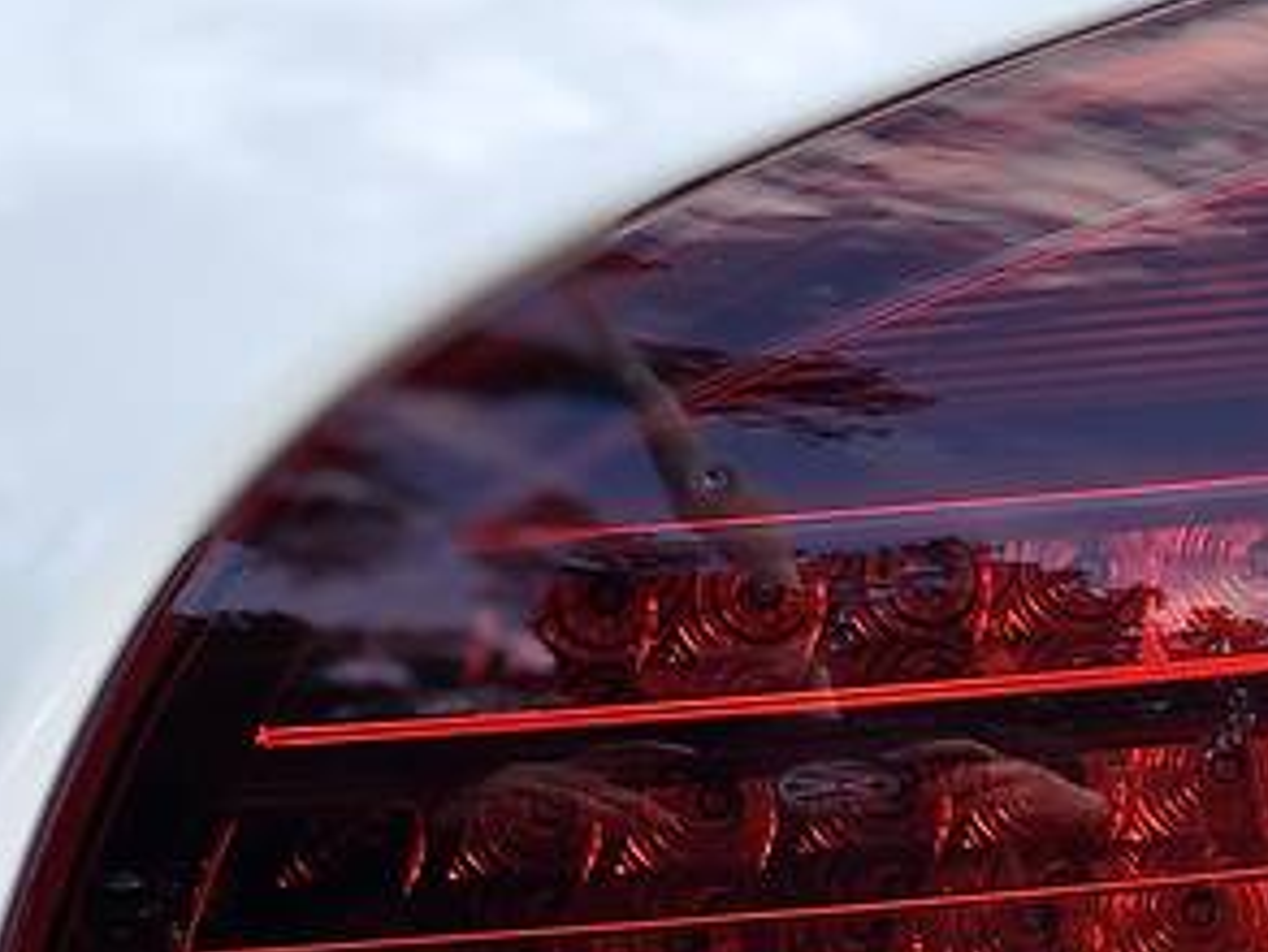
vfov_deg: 10.4
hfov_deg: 13.6
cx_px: 1350
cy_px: 731
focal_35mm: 142
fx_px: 5204
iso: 20
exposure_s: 1/249
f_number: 2
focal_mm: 6
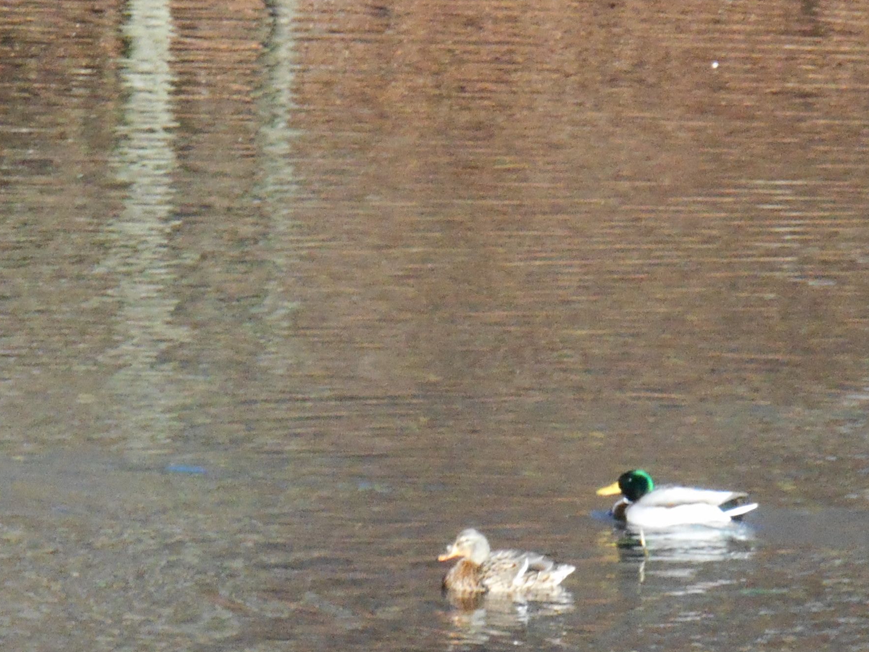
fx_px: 13354
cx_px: 145
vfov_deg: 2.8
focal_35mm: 532
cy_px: 71
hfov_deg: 3.7
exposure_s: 1/250
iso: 360
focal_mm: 32.9
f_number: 6.4
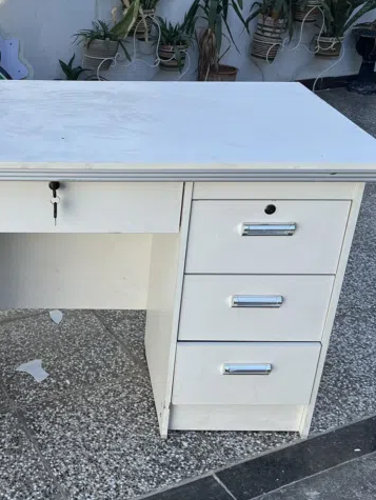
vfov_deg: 52.6
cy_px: 251
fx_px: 506
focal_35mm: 35
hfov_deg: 39.0
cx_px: 68
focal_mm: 5.7
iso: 50
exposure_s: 1/1751
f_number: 1.5
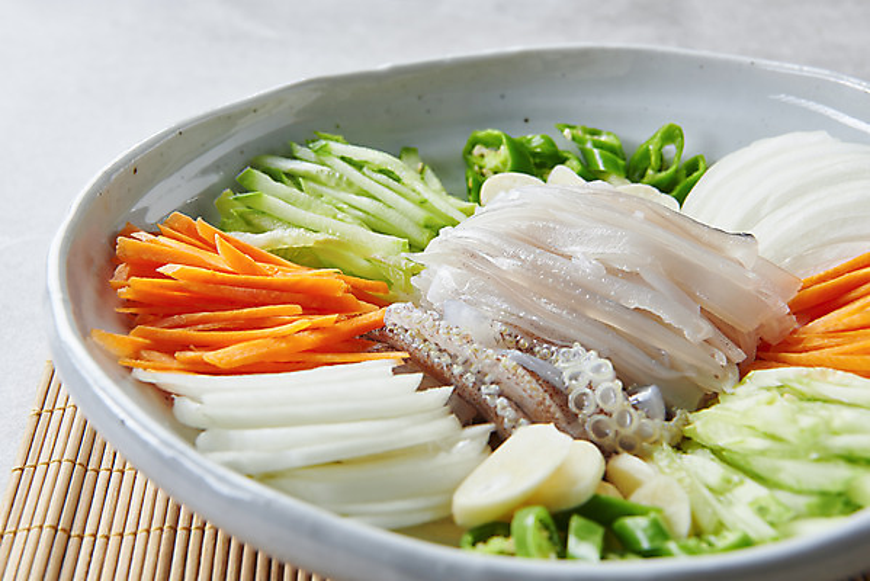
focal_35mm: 70
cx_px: 435
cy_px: 290
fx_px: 1692
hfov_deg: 28.8
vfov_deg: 19.5
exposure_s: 1/125
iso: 100
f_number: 13
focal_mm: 70
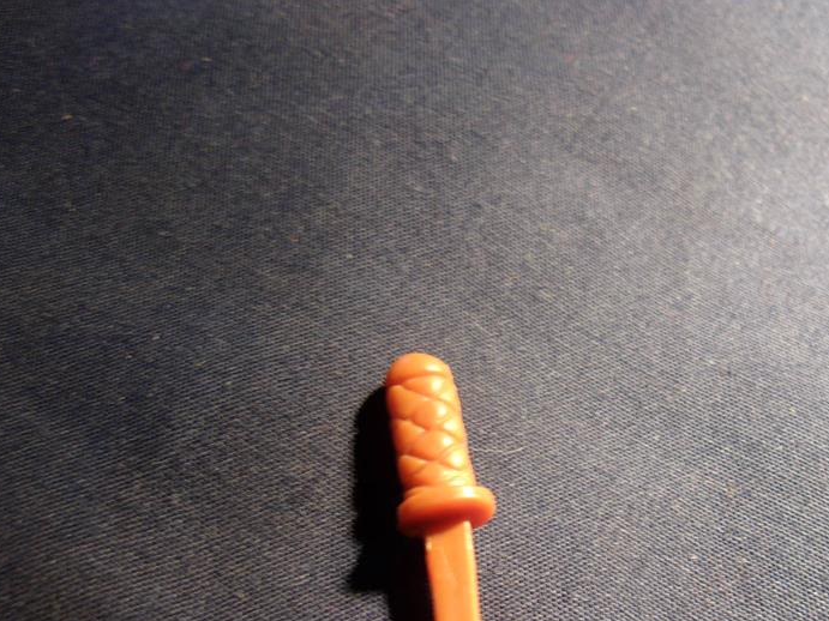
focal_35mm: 40
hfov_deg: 46.4
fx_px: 958
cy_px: 459
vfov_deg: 35.2
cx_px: 521
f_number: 3
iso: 80
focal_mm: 4.9
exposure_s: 1/45
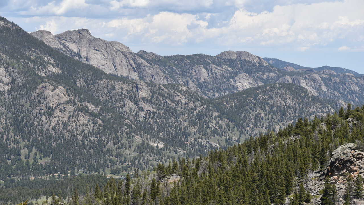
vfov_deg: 10.3
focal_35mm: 118
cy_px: 107
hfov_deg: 18.2
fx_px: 1139
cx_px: 182
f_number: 9
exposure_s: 1/250
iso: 100
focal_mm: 112
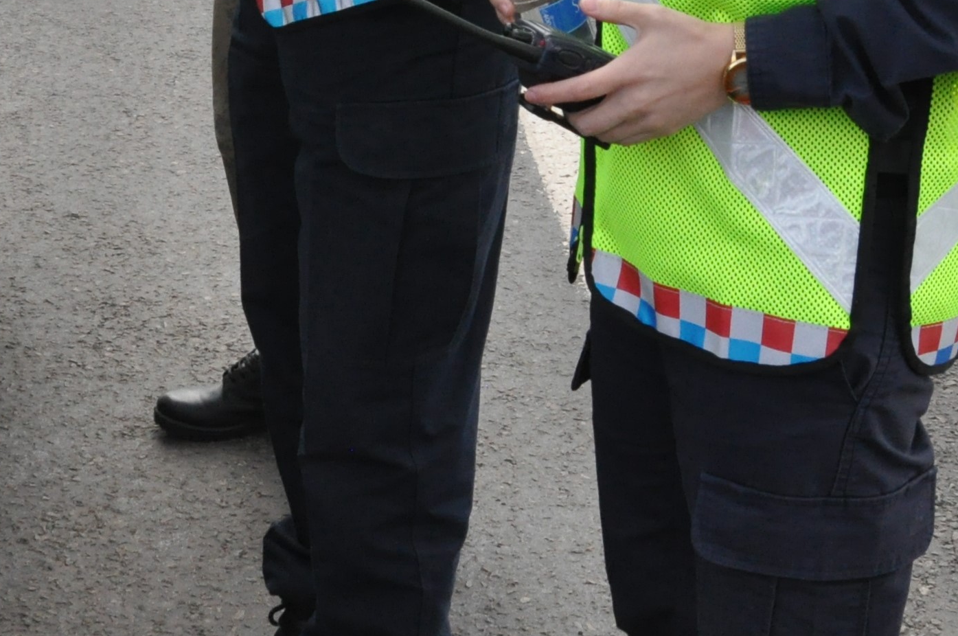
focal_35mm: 83
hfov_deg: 24.2
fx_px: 2206
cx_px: 210
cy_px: 34
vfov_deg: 16.1
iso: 1000
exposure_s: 1/500
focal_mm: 18
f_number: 11
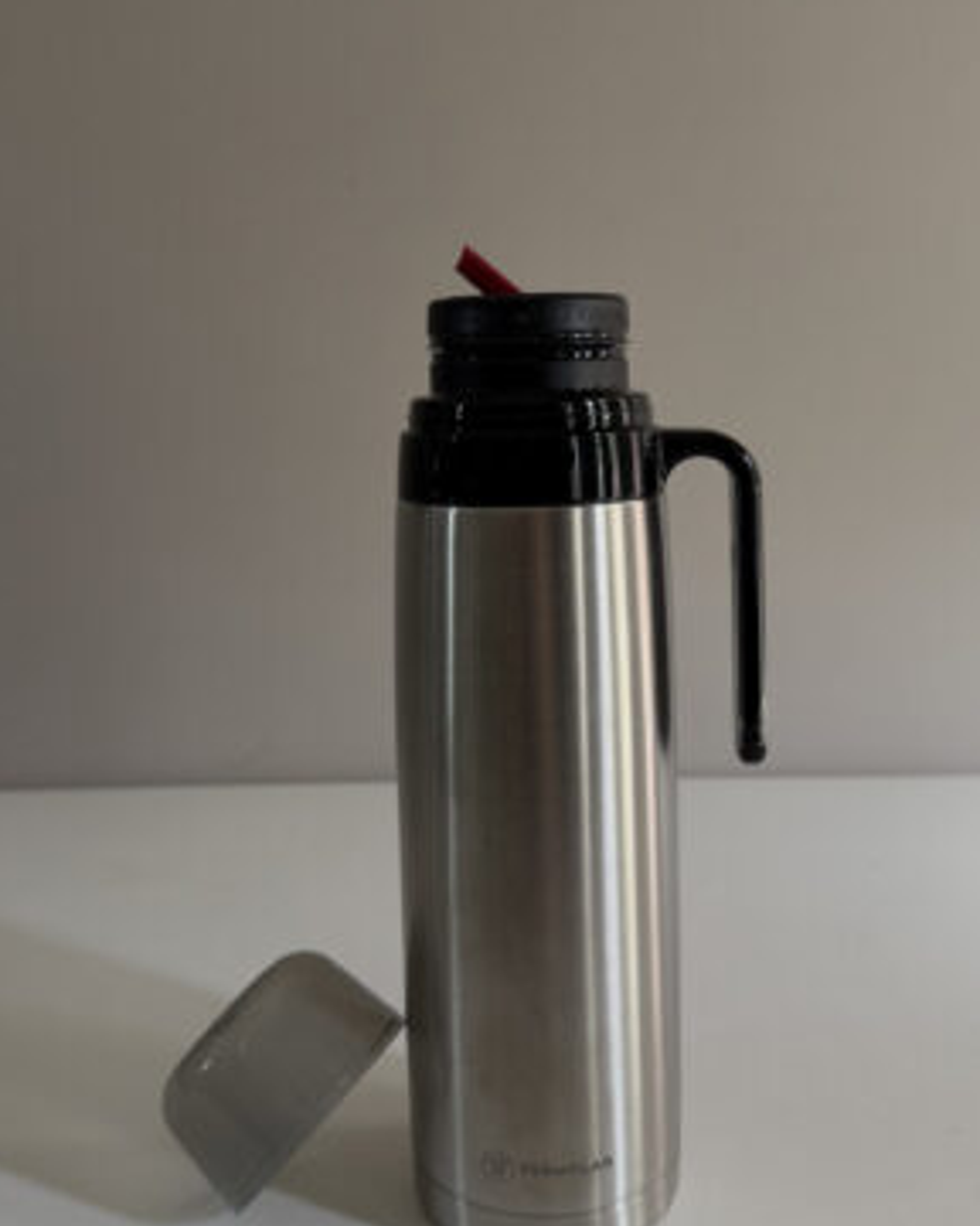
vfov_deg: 66.0
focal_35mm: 26
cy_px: 579
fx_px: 943
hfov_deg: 54.9
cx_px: 500
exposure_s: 1/50
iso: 160
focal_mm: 6.76
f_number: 1.78
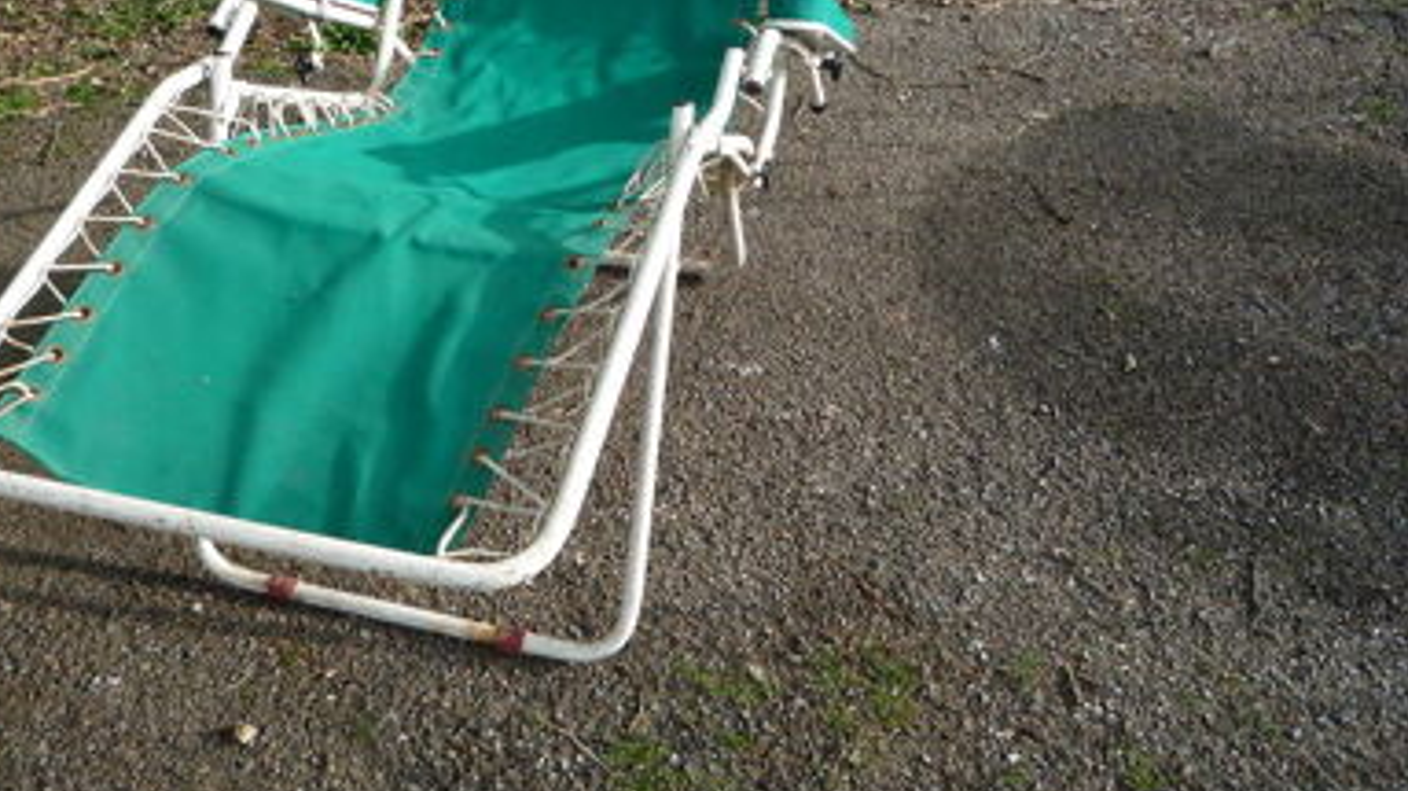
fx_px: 1530
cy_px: 180
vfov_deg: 28.5
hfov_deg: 49.0
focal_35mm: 41
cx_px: 533
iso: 100
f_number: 4
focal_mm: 5.2
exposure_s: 1/160
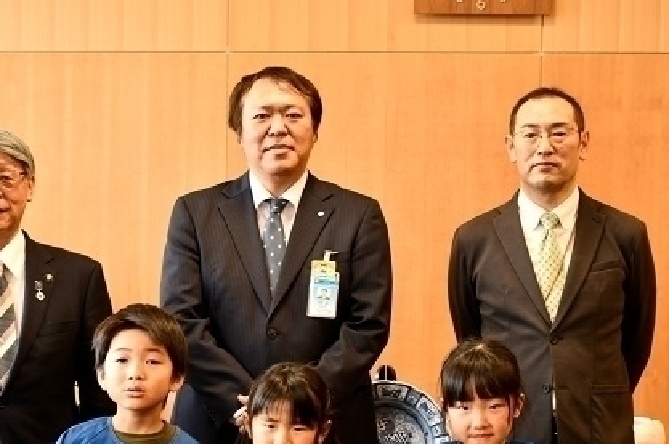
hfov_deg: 24.7
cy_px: 310
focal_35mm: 82
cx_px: 239
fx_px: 1522
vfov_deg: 16.6
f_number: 4.2
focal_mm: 38
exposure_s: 1/30
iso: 320
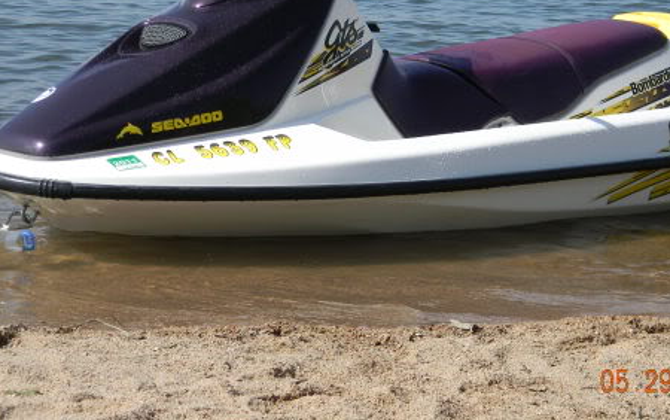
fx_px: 2284
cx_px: 417
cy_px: 98
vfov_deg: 10.5
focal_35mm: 125
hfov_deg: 16.7
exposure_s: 1/556
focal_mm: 15.1
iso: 80
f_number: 4.5
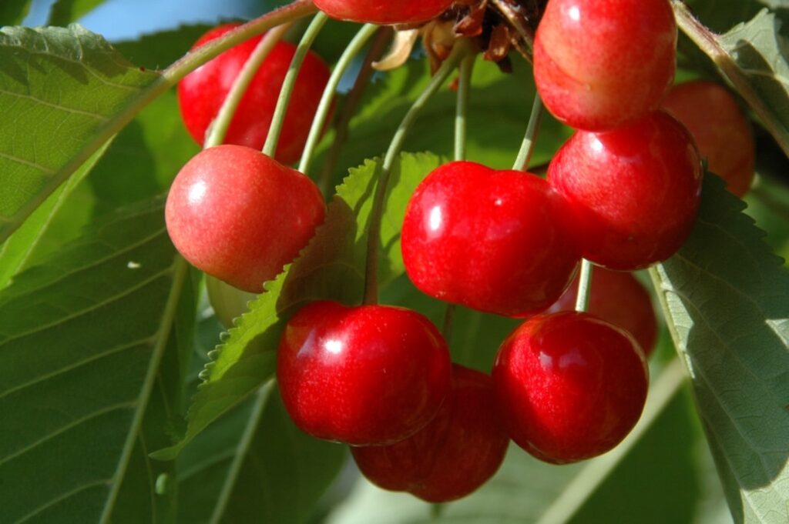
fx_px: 6570
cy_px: 262
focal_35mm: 300
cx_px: 394
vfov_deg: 4.6
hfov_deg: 6.9
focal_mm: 200
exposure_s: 1/180
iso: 200
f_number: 11
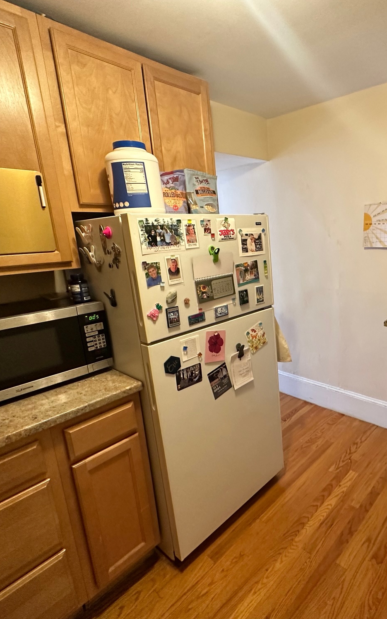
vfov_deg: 85.1
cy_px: 308
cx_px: 299
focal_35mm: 20
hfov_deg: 56.1
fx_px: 338
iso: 400
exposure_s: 1/60
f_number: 2.2
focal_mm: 2.22
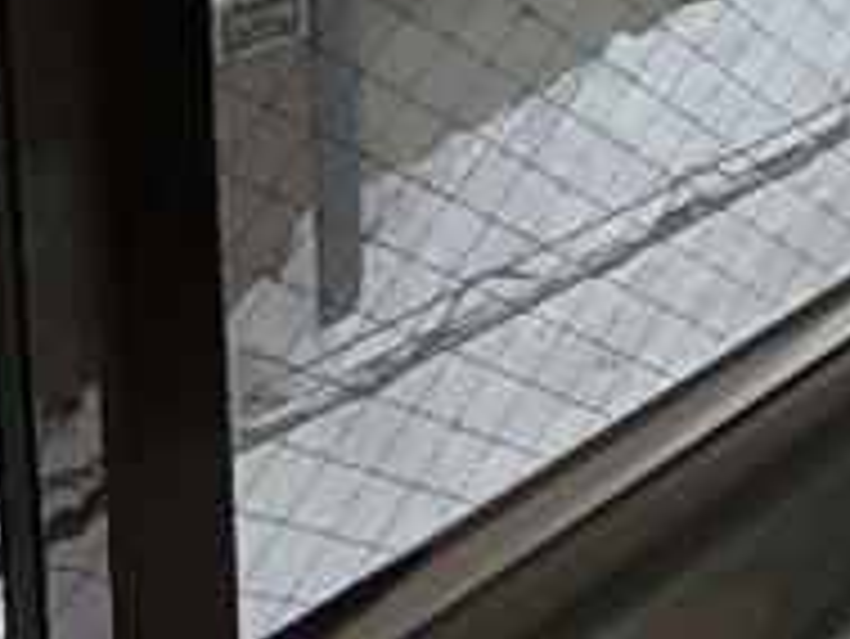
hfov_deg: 21.6
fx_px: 1745
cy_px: -364
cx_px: 1367
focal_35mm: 71
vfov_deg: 18.1
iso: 125
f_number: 3.5
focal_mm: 3.7
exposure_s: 1/250
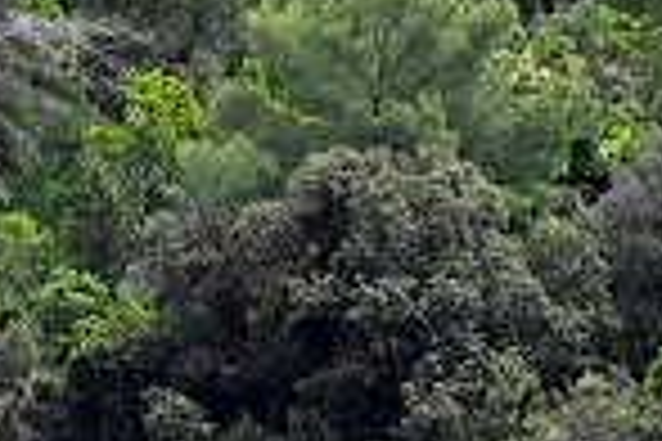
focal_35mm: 786
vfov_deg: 1.7
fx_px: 14453
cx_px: -1063
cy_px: 40
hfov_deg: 2.6
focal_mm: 122
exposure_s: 1/500
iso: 200
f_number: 5.6
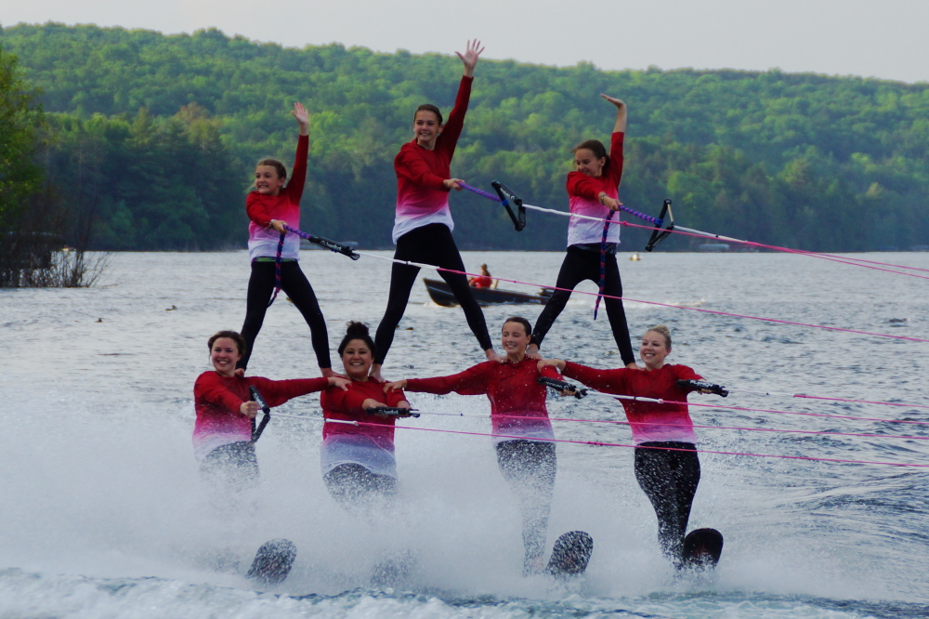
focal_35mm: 195
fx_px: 5030
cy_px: 310
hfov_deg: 10.6
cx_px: 464
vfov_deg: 7.0
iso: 160
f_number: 5.6
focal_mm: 130
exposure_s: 1/200
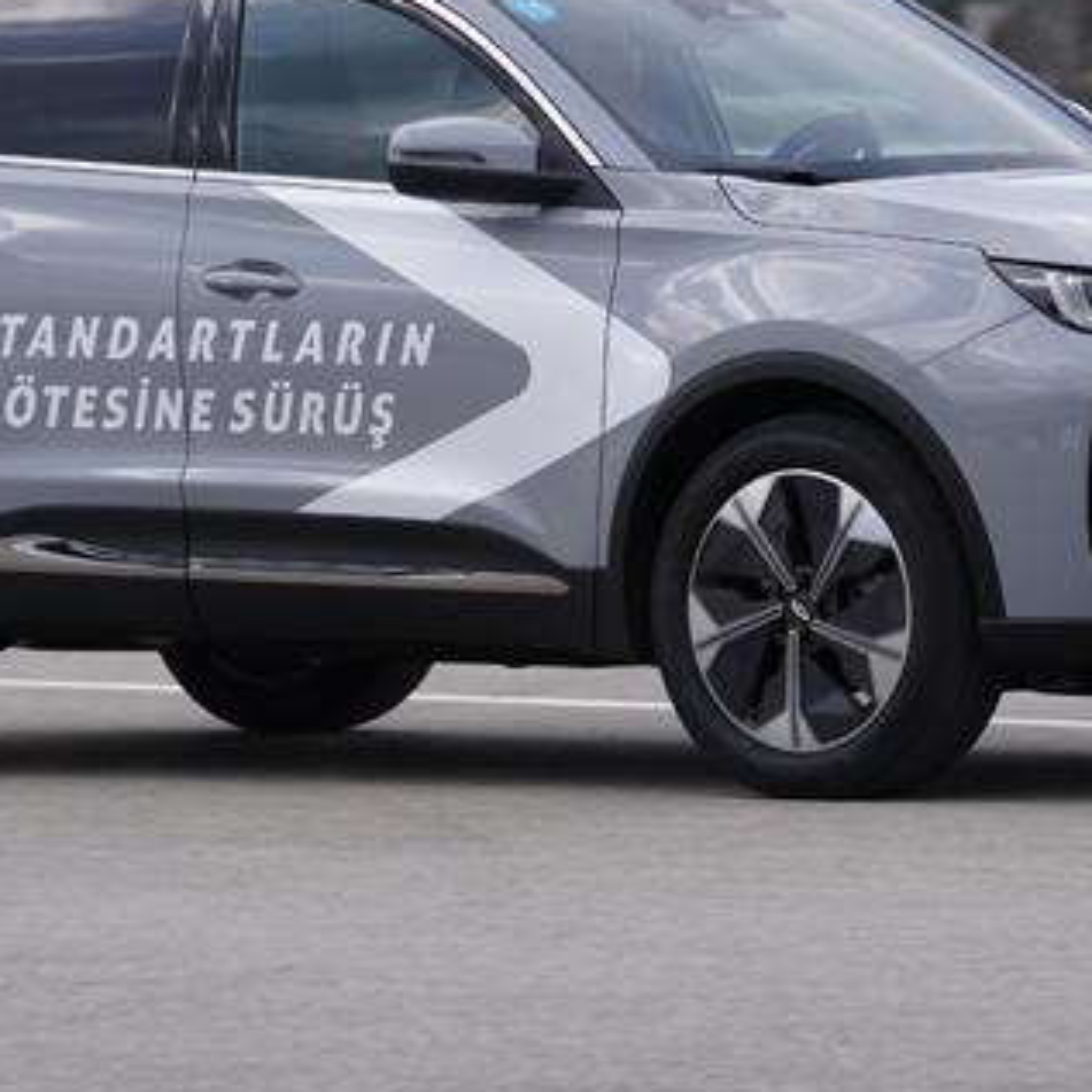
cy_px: 212
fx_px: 15097
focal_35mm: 423
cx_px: 679
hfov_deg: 4.1
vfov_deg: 4.1
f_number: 4.5
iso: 200
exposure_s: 1/400
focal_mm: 197
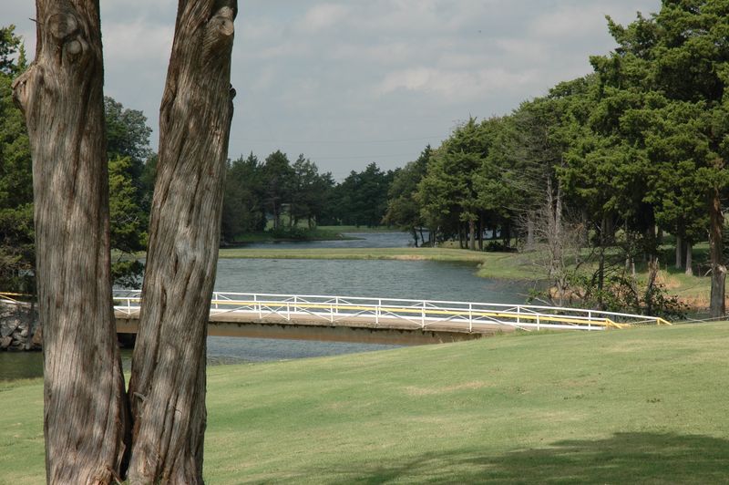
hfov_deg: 19.5
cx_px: 364
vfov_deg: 13.0
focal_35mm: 105
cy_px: 242
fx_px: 2124
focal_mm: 70
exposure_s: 1/400
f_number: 10
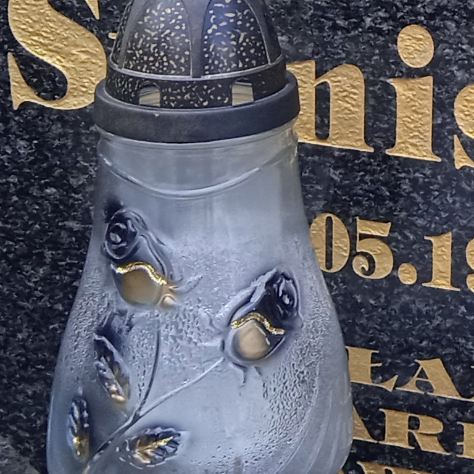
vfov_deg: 12.7
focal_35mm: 134
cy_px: -78
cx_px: 1002
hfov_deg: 11.5
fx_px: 2076
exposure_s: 1/148
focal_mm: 3.43
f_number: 2.2
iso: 100
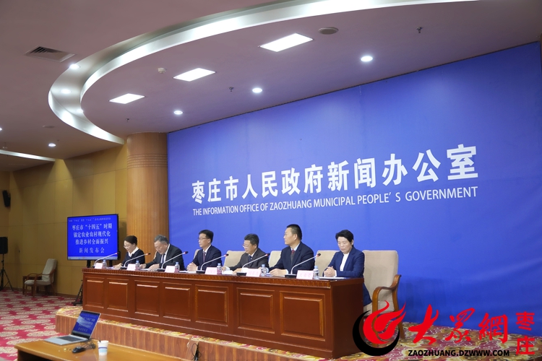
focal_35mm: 35
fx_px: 527
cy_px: 180
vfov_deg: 37.9
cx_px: 271
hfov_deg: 54.4
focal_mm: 35
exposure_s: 1/160
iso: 1000
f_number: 4
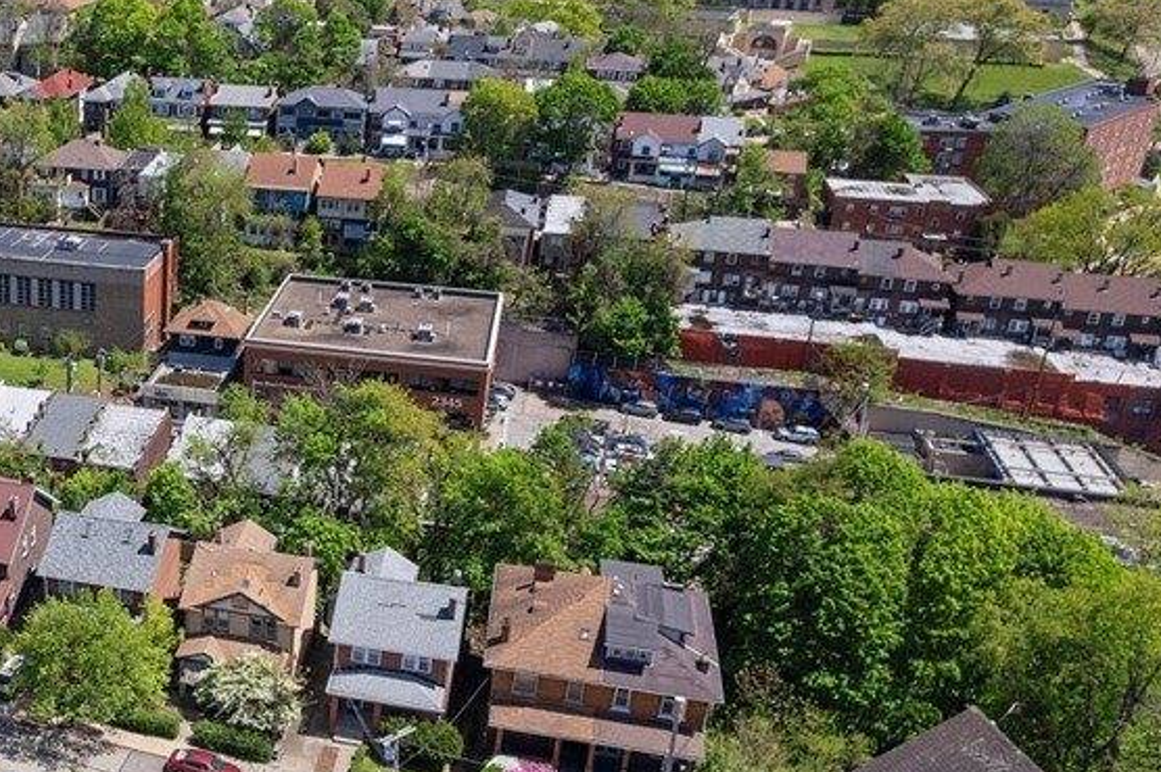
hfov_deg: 40.9
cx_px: 56
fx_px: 1386
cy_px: 431
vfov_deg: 31.1
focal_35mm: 43
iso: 150
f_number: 2.8
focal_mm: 8.38
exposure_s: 1/500
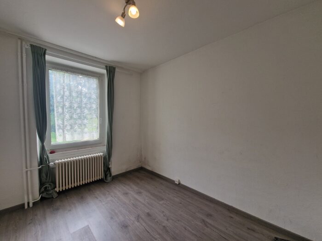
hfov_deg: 106.2
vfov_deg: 89.9
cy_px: 120
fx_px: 121
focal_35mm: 13
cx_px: 161
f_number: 2.2
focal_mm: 2.2
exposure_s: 1/100
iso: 64
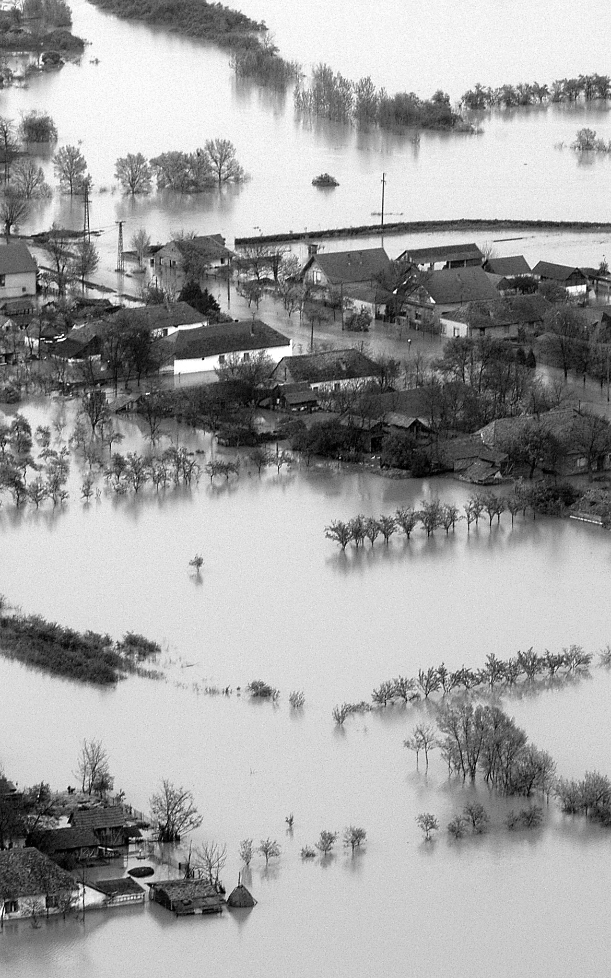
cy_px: 495
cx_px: 555
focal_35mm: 211
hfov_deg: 6.2
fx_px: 5624
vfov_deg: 9.9
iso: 200
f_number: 6.3
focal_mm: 86
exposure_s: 1/250
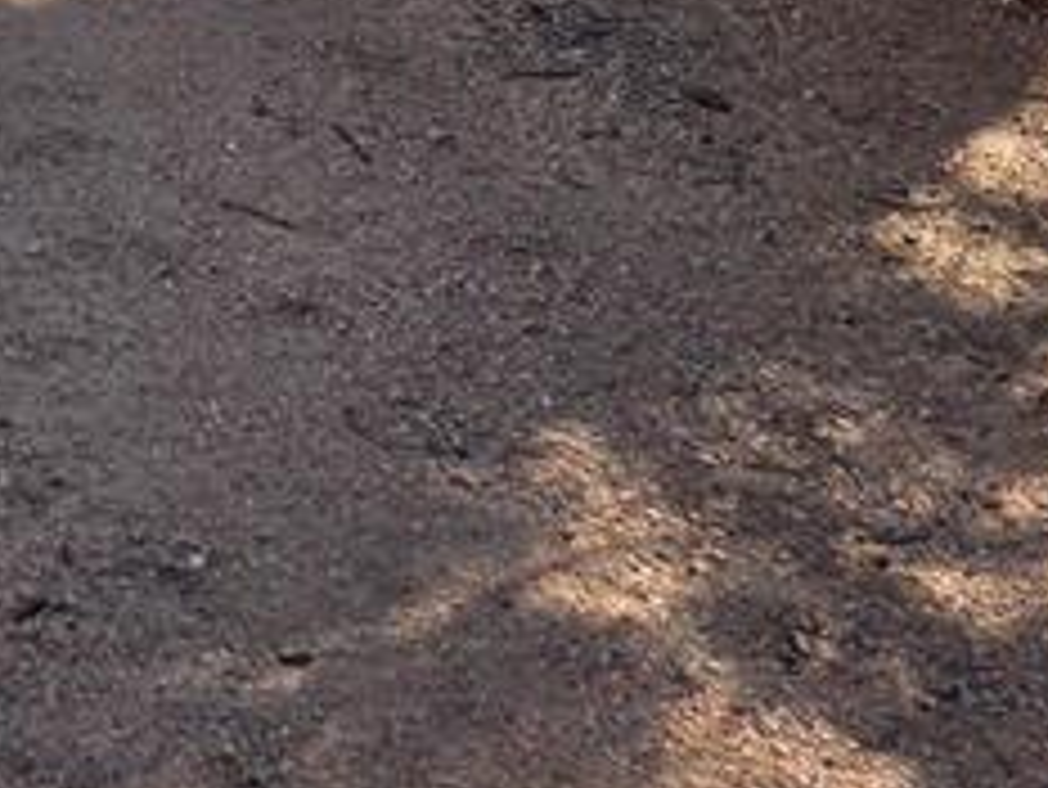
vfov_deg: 12.7
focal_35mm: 101
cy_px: -831
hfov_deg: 17.7
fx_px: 3059
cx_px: -468
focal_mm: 6.25
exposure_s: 1/359
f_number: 1.7
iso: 32
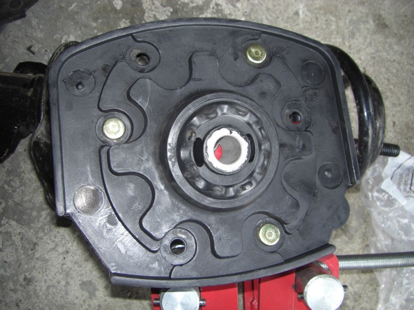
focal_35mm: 38
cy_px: 155
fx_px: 454
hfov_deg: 49.0
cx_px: 207
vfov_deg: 37.7
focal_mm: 6.3
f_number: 3.4
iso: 64
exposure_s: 1/60
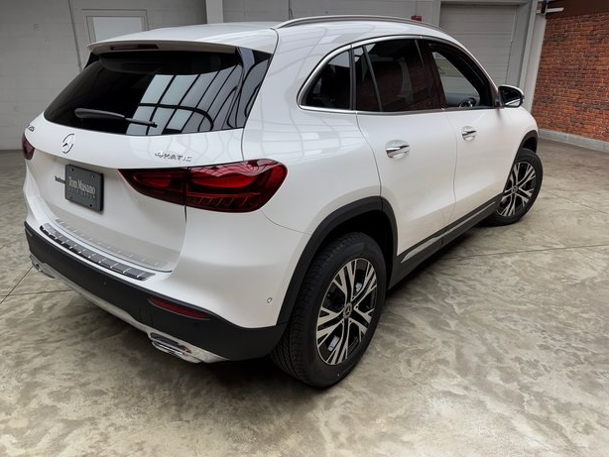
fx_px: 440
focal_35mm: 25
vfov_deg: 54.9
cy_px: 229
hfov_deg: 69.4
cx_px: 298
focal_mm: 6.76
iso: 80
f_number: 1.78
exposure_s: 1/325
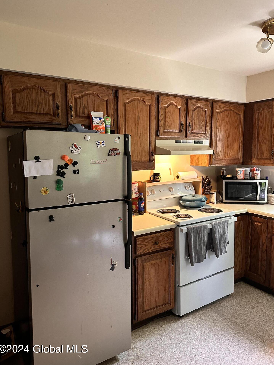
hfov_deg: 54.9
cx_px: 140
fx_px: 264
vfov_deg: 69.4
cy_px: 176
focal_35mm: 25
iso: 400
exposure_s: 1/60
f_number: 1.78
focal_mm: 6.86
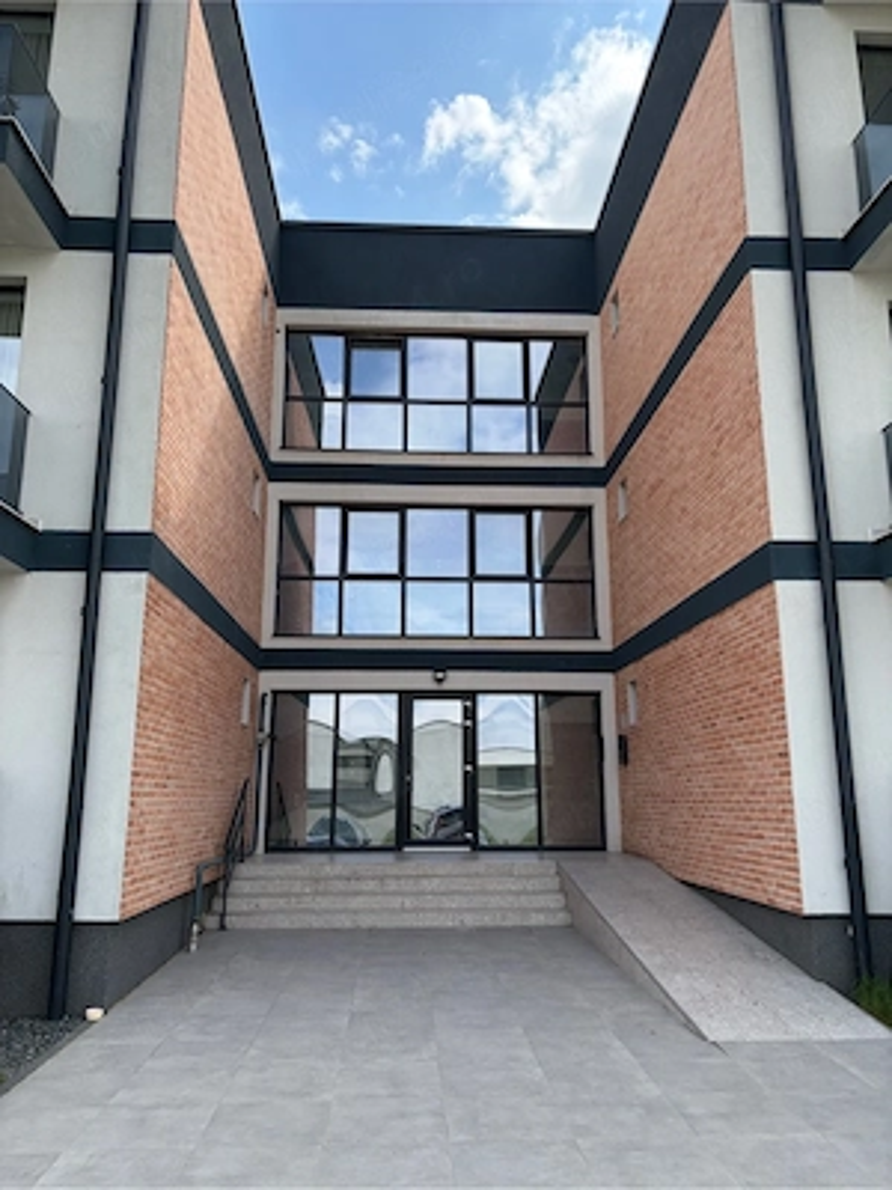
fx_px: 893
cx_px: 446
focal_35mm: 26
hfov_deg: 53.1
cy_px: 595
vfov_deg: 67.3
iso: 64
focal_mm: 5.96
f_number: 1.6
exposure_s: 1/2141
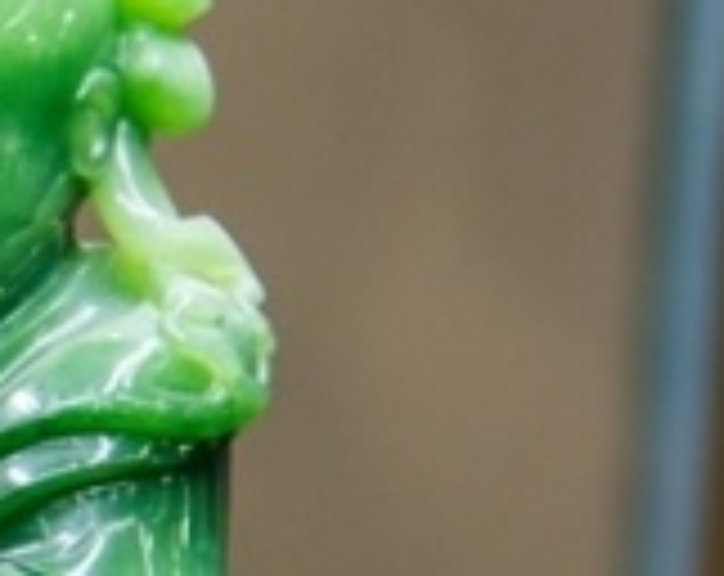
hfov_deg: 4.9
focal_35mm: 393
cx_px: -679
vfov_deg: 3.9
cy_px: 848
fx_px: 8401
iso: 500
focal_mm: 70
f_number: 4.5
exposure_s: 1/100
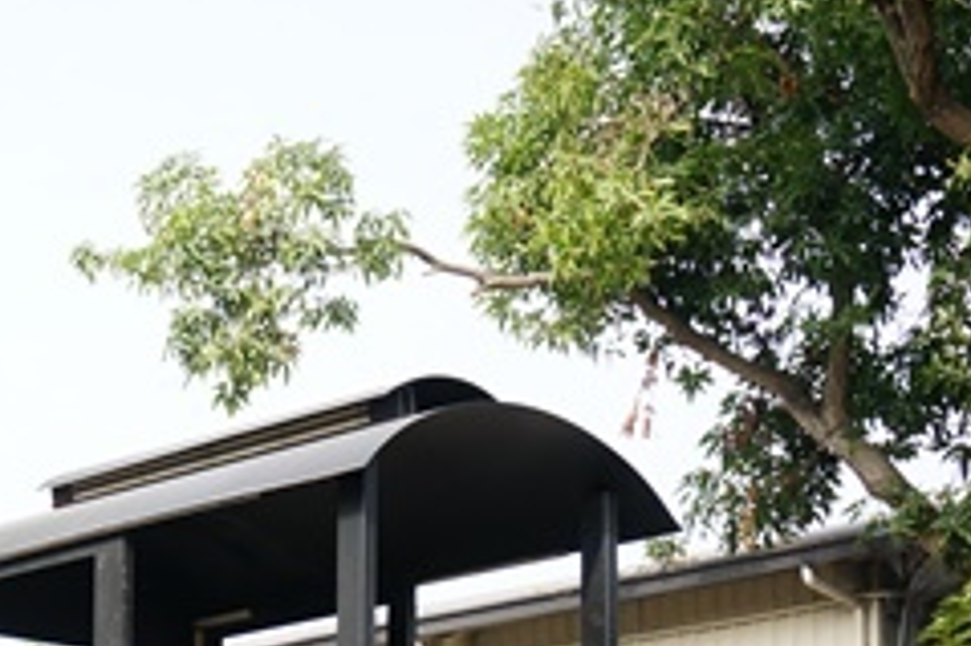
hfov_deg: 18.4
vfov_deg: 12.2
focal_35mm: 109
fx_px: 2945
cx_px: 65
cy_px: 782
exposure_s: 1/100
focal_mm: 29
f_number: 7.1
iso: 100
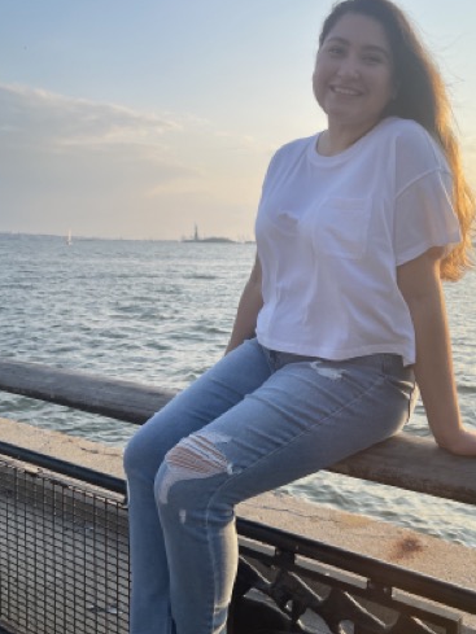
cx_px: 300
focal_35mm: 34
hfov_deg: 41.5
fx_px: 623
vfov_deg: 53.9
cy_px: 302
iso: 32
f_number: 1.6
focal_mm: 5.1
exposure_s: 1/1912
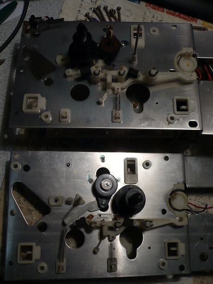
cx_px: 106
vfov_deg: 52.6
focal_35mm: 35
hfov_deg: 40.7
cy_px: 142
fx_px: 287
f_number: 2.8
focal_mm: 5.8
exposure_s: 1/40
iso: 100
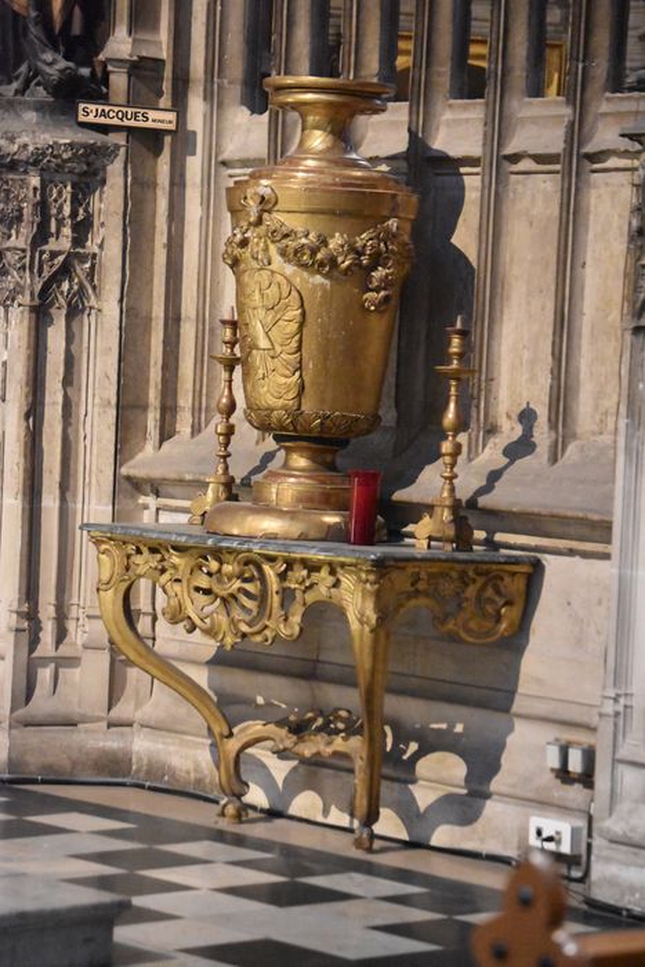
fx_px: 3143
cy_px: 484
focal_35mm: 117
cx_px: 322
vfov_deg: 17.5
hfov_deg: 11.7
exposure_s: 1/100
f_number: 4.5
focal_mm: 78
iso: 12800
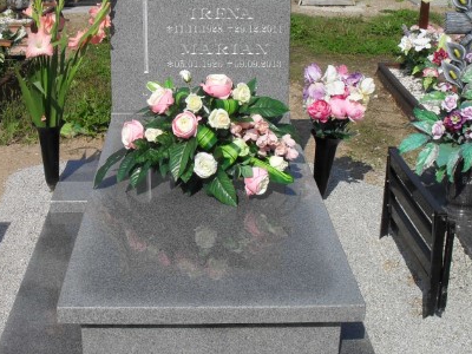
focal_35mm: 56
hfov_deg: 34.3
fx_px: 764
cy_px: 157
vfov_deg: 26.1
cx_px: 196
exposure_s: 1/250
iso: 100
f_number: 8.4
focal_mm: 6.3
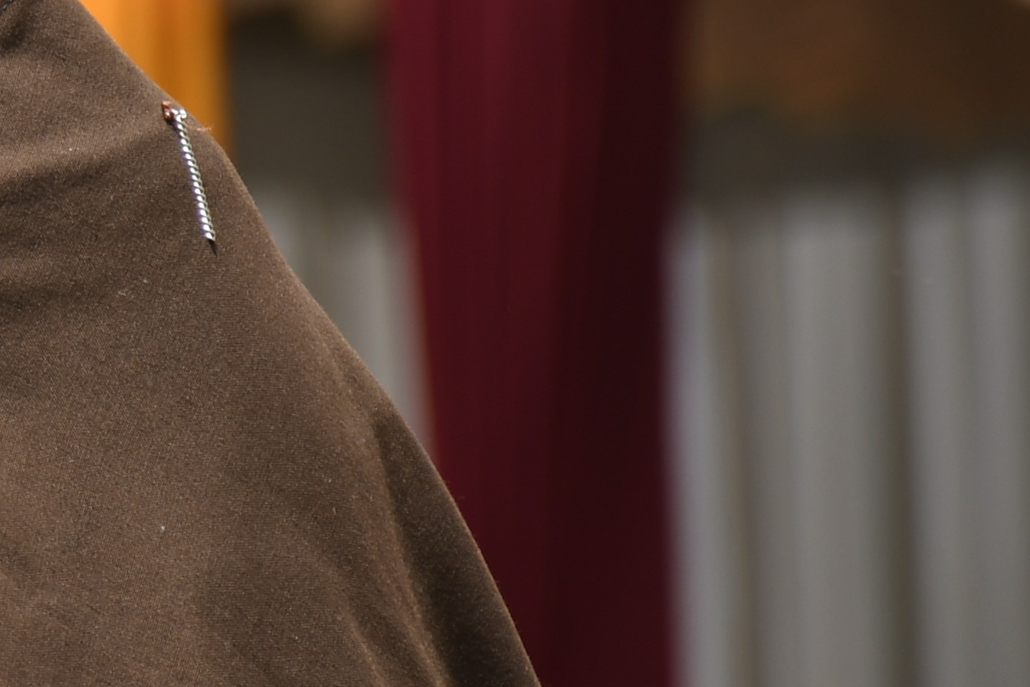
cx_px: -953
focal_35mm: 816
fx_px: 23342
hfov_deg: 2.5
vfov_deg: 1.7
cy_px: 53
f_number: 5.6
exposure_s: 1/400
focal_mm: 140
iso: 125
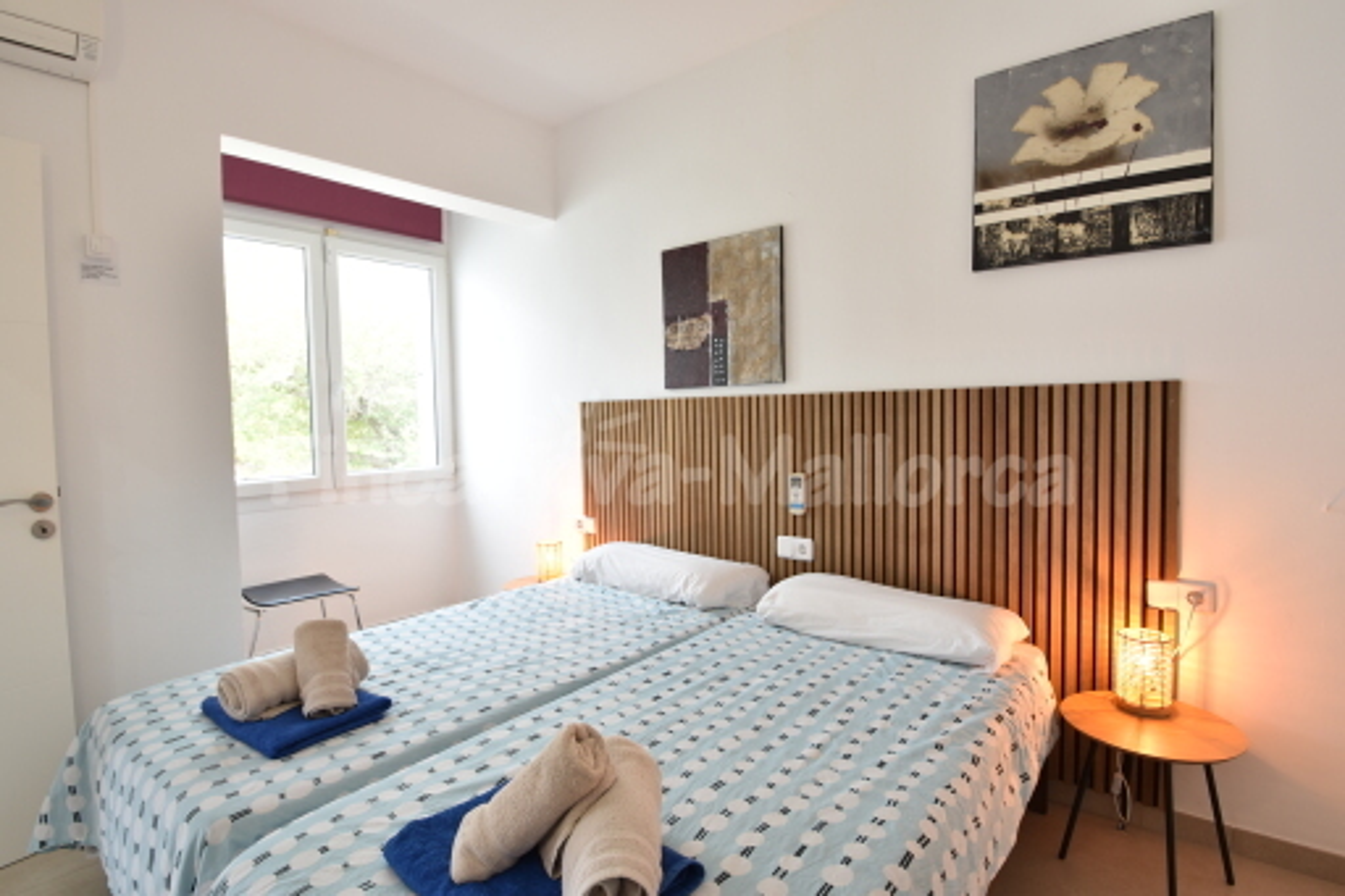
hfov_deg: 90.0
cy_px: 448
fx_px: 672
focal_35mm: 18
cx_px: 672
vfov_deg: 67.3
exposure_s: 1/6
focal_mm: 12
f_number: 5.6
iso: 100
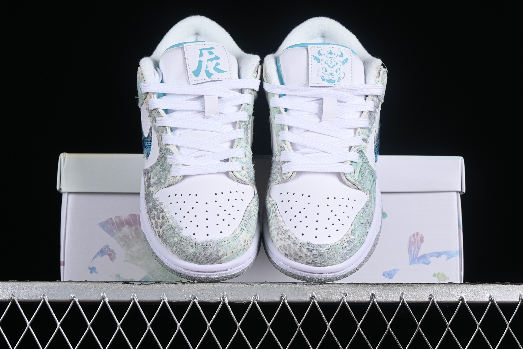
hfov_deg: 27.0
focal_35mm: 75
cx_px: 262
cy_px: 174
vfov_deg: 18.2
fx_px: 1089
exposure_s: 1/80
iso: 160
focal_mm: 50
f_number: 8
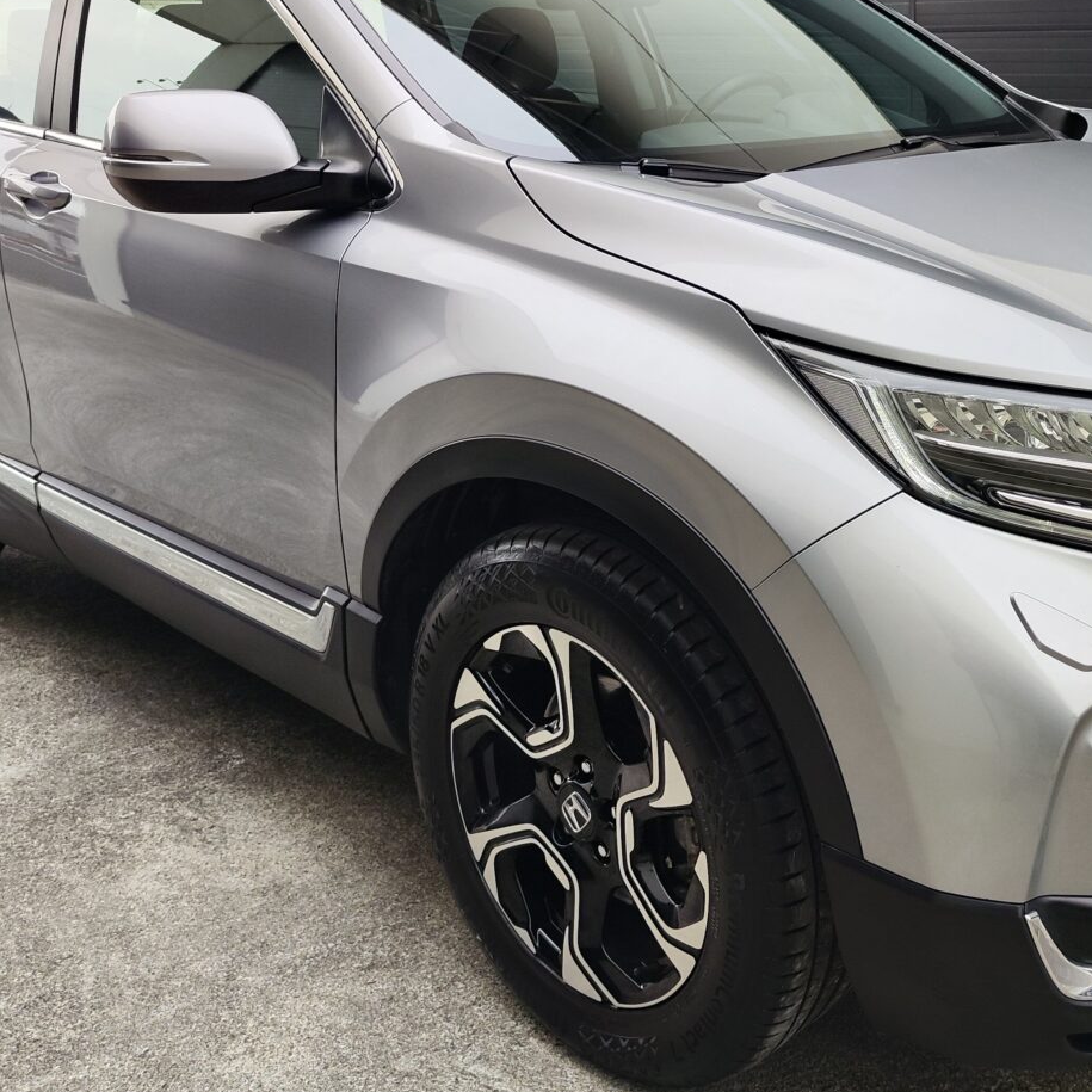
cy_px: 426
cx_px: 748
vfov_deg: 41.6
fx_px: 1428
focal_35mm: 40
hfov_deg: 41.2
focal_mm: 7.01
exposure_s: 1/100
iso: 57
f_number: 1.69
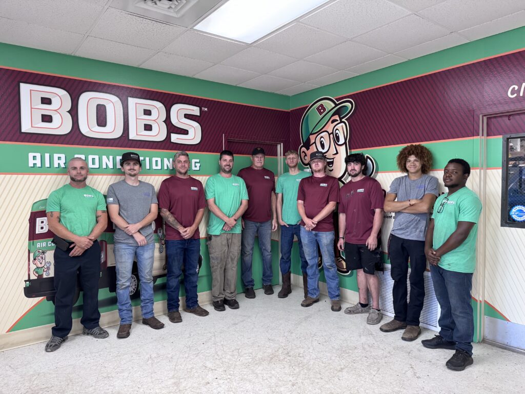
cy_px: 197
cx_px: 262
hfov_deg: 71.6
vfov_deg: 56.8
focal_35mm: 24
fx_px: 364
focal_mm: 6.76
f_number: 1.78
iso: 250
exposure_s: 1/60
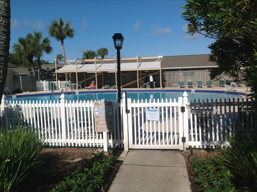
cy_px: 96
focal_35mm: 35
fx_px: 259
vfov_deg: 40.6
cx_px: 128
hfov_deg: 52.7
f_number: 2.4
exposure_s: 1/5051
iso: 50
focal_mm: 4.28
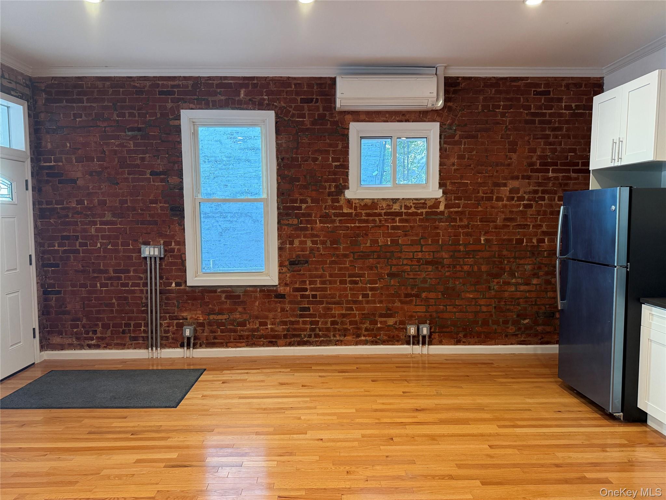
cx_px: 333
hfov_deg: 71.6
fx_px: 462
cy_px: 250
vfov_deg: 56.8
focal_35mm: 24
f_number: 1.78
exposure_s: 1/120
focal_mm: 6.76
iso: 400
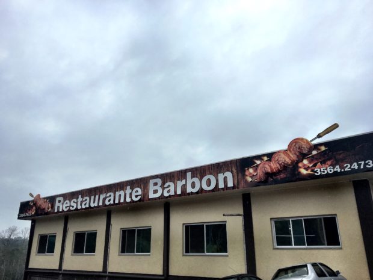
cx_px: 186
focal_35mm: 29
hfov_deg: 61.7
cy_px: 140
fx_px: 312
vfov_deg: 48.2
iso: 25
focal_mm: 4.15
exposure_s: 1/1115
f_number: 2.2
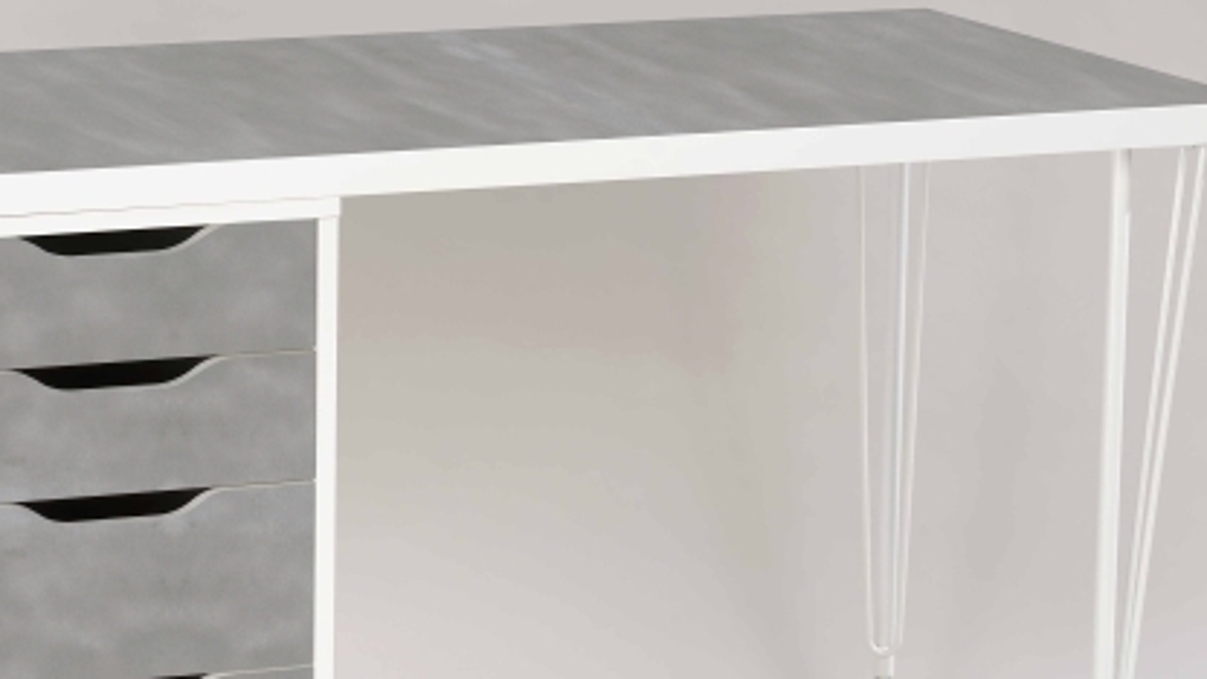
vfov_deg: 7.1
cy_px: 489
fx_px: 5473
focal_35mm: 171
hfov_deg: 12.6
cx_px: 450
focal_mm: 85
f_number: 8
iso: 100
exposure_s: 1/100
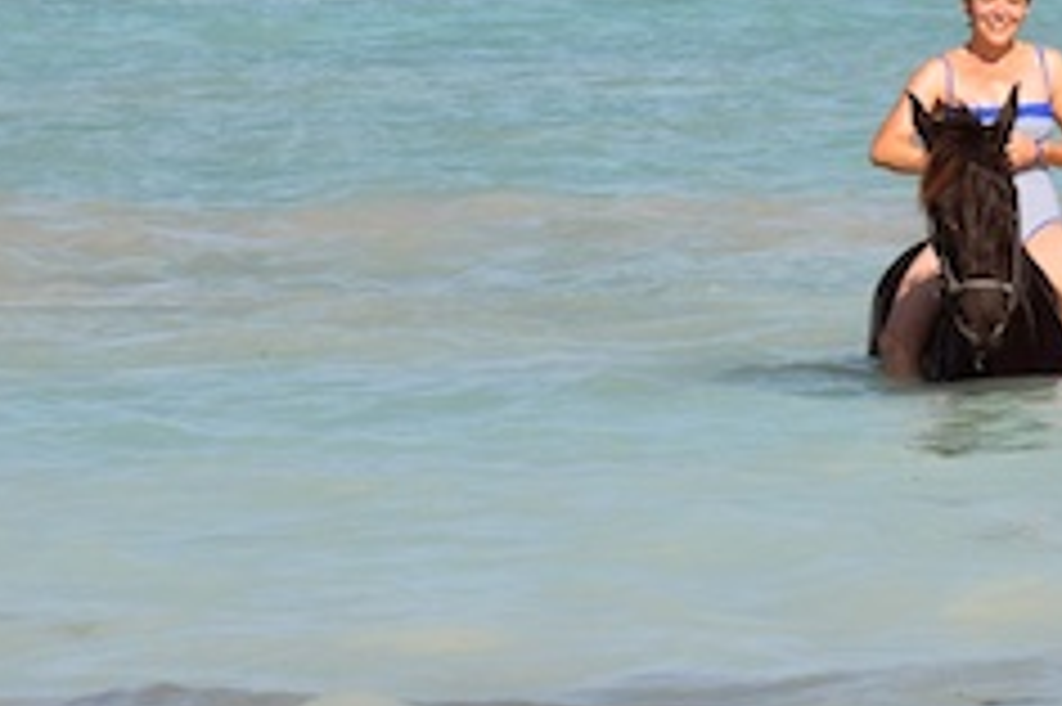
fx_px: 11799
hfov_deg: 5.1
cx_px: 1098
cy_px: -130
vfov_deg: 3.4
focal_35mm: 400
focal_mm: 105
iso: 200
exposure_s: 1/350
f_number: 9.5
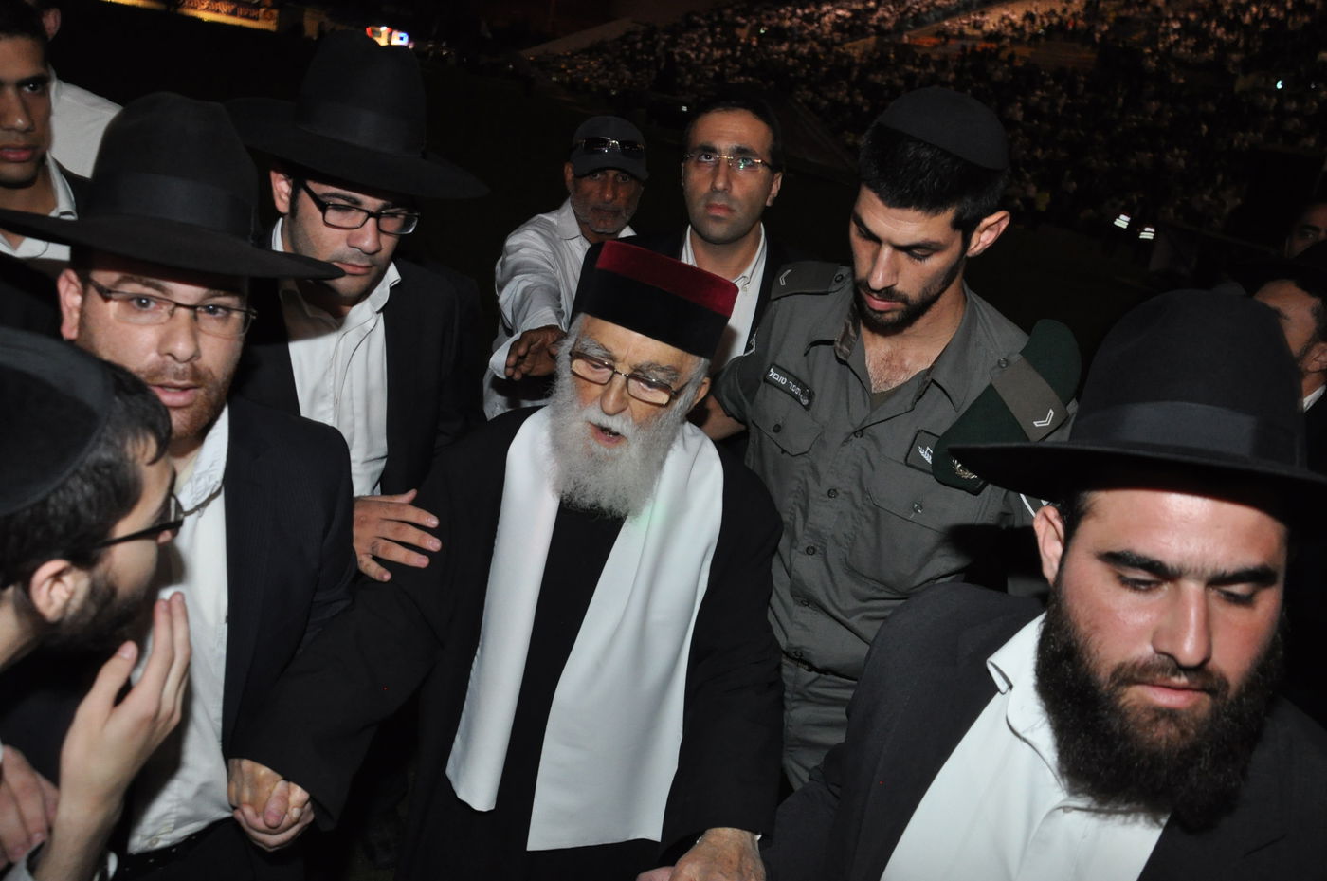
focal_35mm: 27
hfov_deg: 67.5
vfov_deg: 47.8
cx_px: 664
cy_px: 440
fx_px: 994
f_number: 5.6
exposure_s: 1/50
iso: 1250
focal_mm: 18
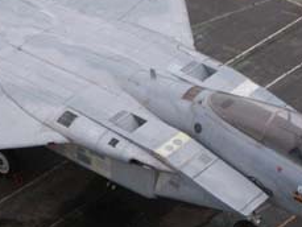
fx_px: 1405
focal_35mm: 161
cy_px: 15
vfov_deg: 9.2
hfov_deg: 12.3
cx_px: 191
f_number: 5
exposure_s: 1/90
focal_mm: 32
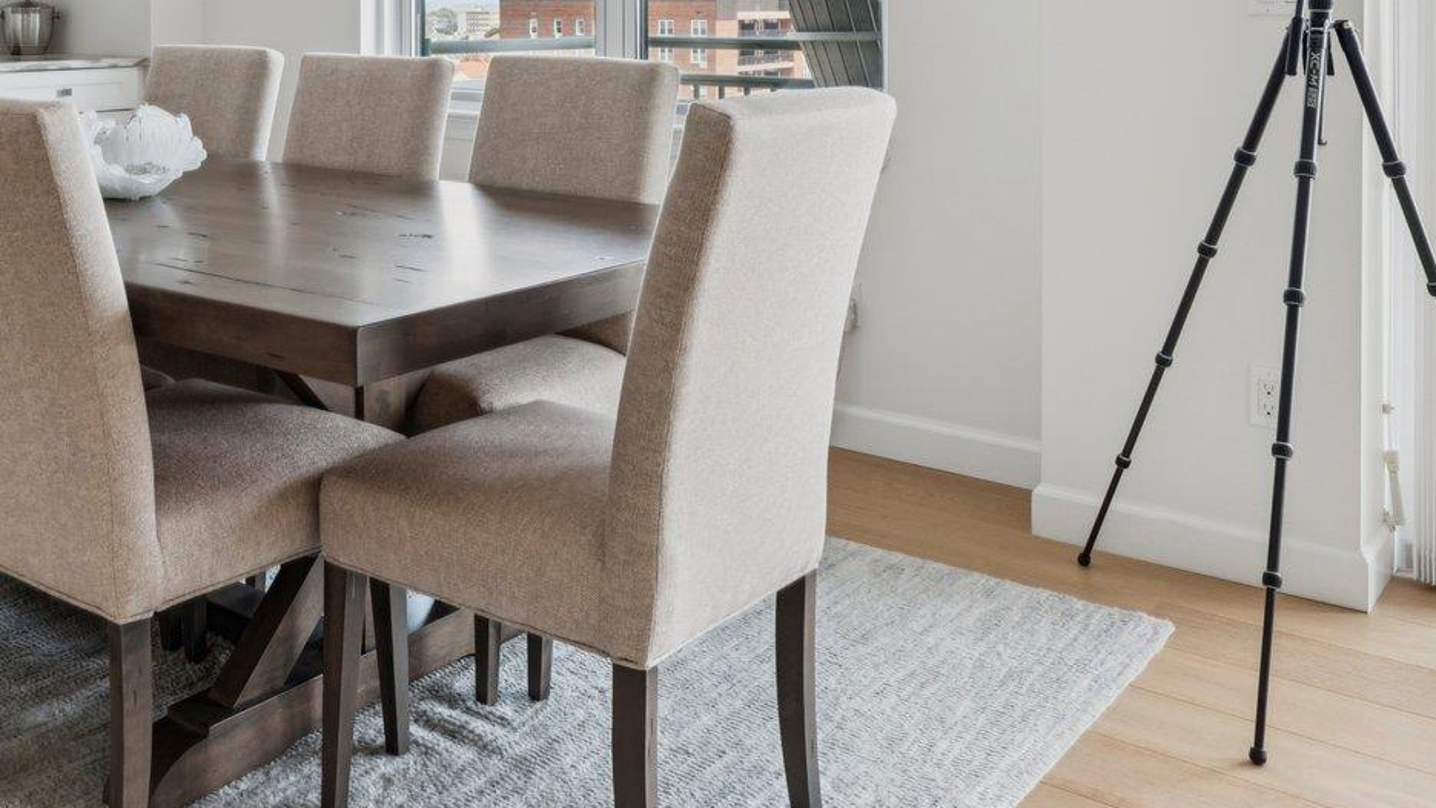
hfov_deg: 50.1
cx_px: 418
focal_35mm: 39
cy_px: 41
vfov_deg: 28.9
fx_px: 1485
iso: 160
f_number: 9
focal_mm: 17
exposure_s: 1/13
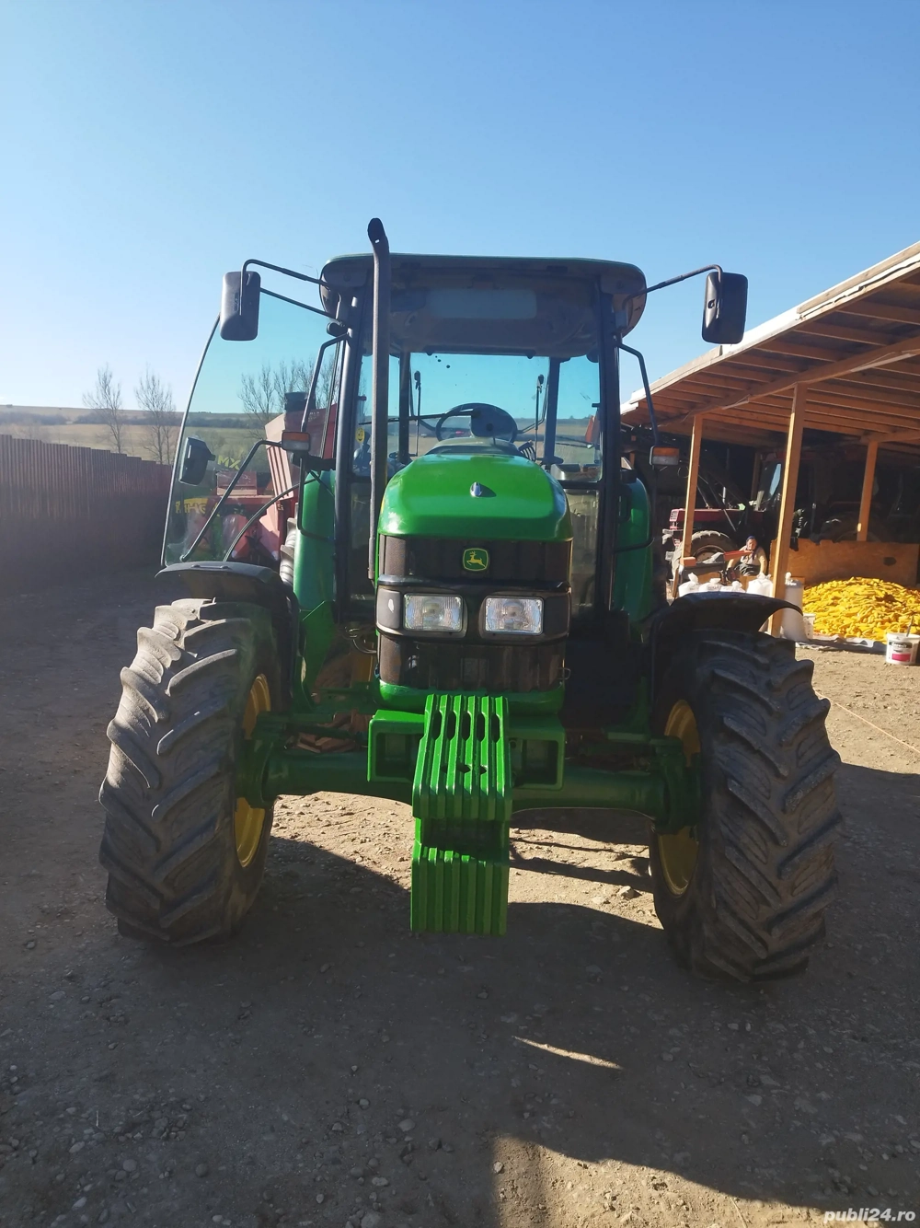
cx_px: 460
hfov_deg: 56.8
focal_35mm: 24
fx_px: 851
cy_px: 614
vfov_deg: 71.6
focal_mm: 5.89
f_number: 1.89
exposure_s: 1/603
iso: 50
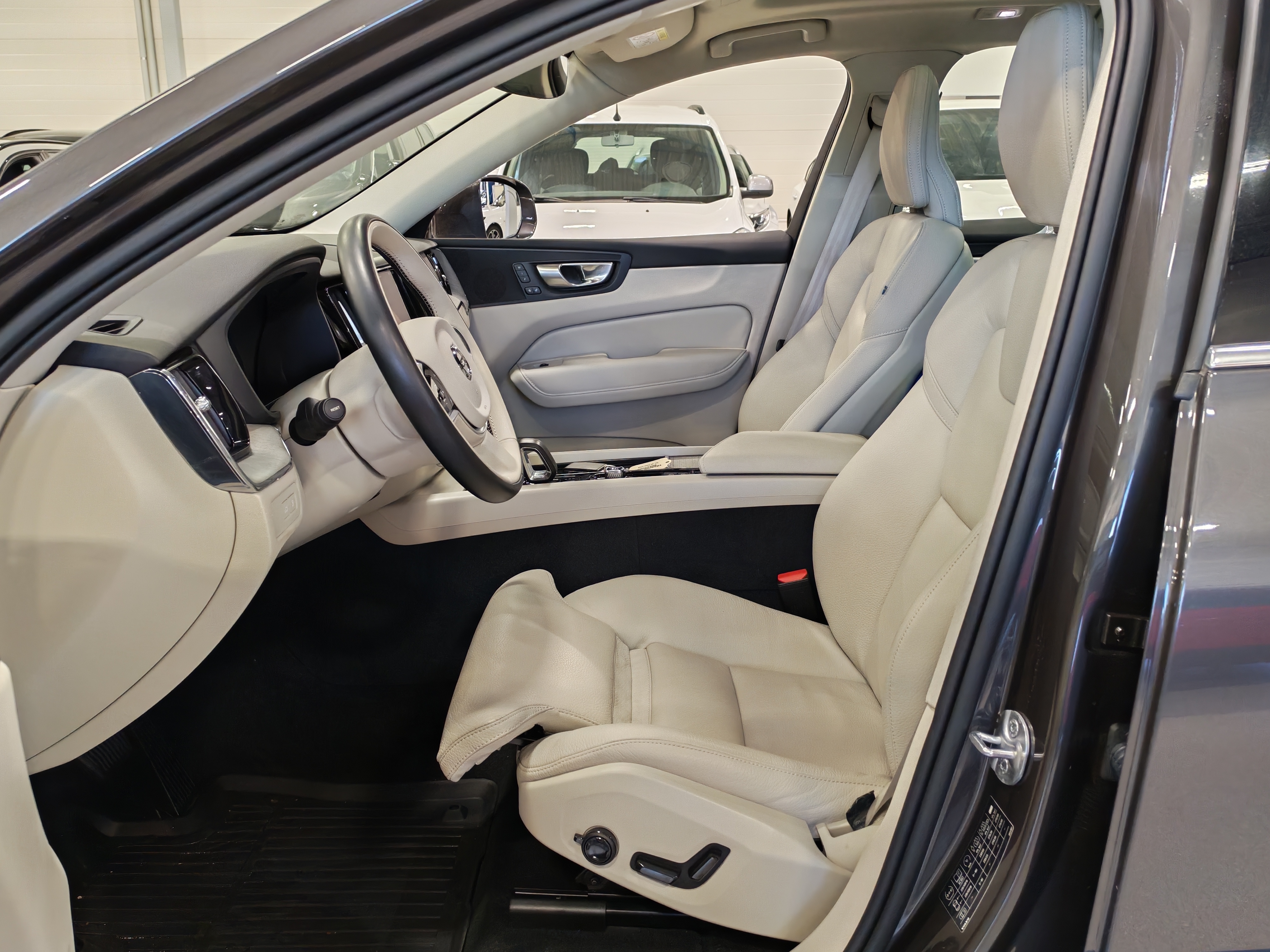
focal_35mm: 32
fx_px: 1174
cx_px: 635
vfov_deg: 44.2
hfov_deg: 56.8
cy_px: 476
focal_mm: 6.12
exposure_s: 1/100
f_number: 1.9
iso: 762
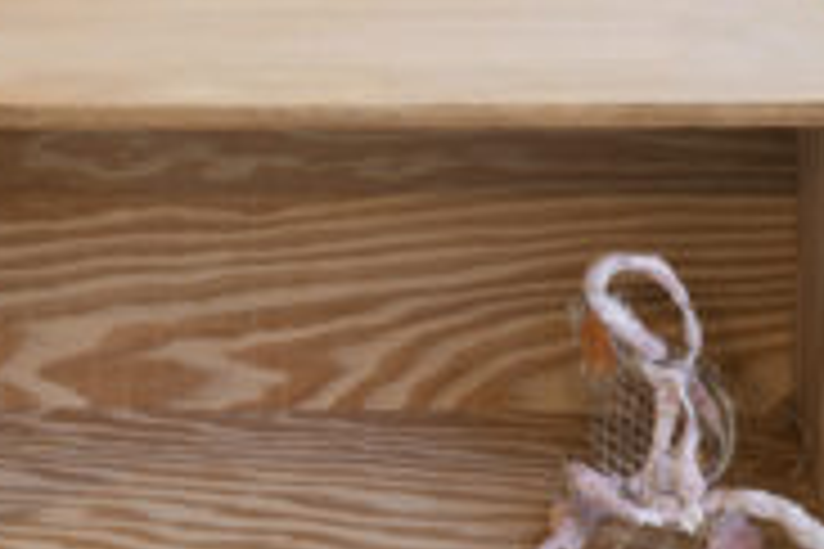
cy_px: 396
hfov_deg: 26.9
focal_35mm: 75
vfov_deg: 18.1
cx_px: 527
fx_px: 1717
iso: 100
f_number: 16
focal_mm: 35
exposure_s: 1/1.25
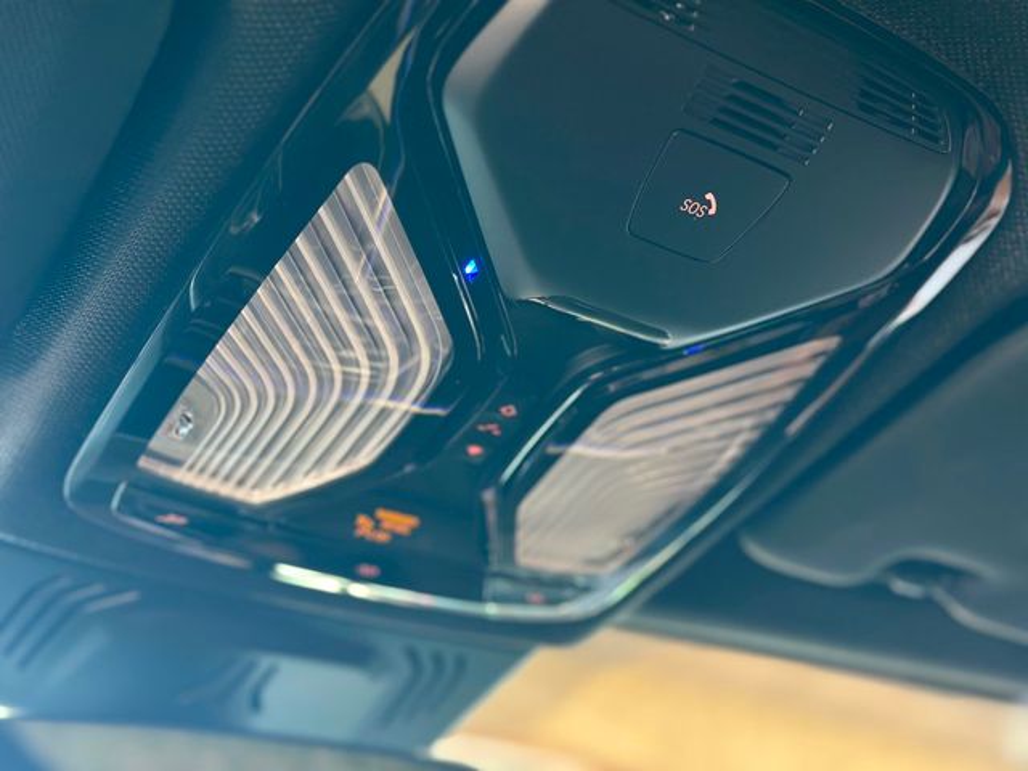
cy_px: 386
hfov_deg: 39.7
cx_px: 514
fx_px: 1425
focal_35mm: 48
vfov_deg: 30.3
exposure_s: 1/40
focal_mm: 6.86
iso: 320
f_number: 1.78
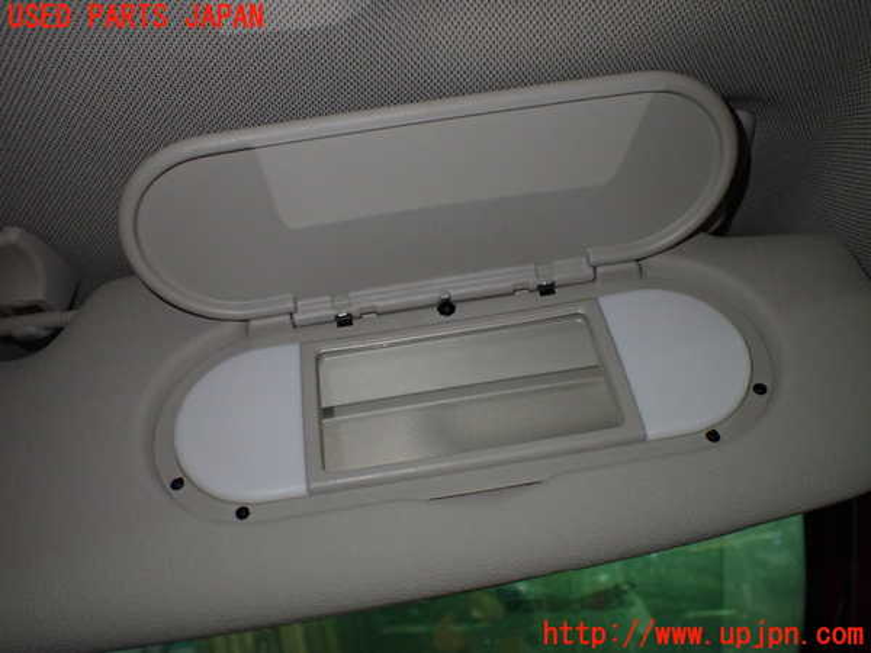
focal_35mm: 30
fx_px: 755
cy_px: 326
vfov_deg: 46.8
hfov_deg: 60.0
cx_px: 436
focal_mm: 5.4
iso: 500
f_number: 2.3
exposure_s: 1/125
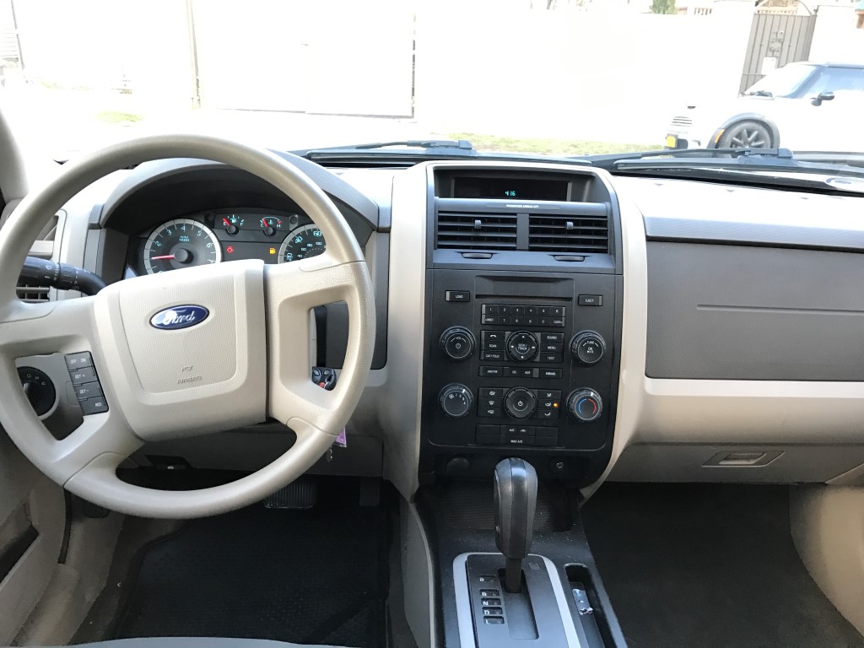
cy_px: 324
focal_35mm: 28
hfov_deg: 63.4
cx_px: 432
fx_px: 699
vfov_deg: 49.7
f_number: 1.8
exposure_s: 1/30
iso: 40
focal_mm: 3.99
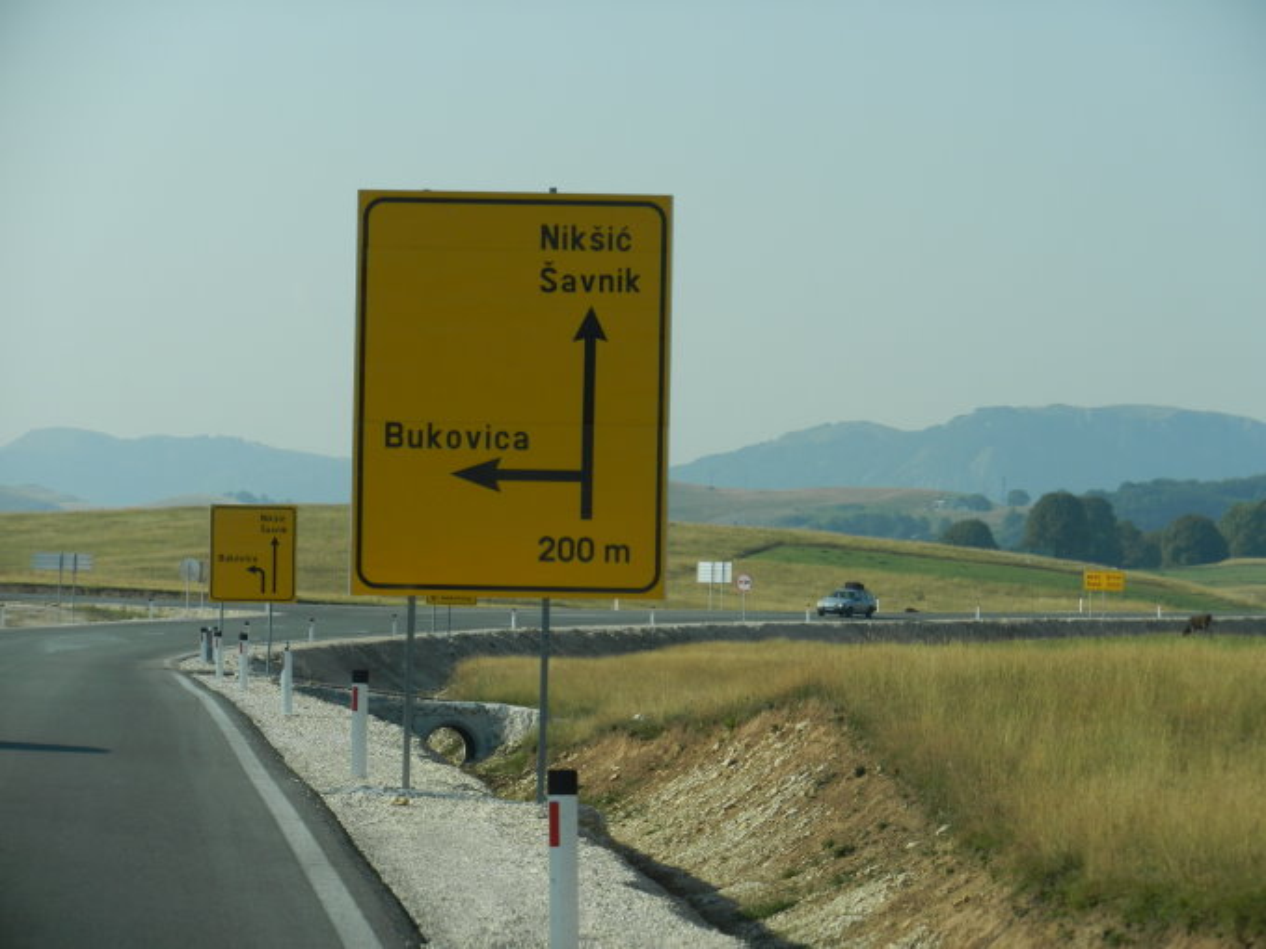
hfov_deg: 12.0
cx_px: 633
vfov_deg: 9.0
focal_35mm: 165
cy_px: 474
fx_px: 6034
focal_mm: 29.7
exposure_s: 1/800
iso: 160
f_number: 5.3
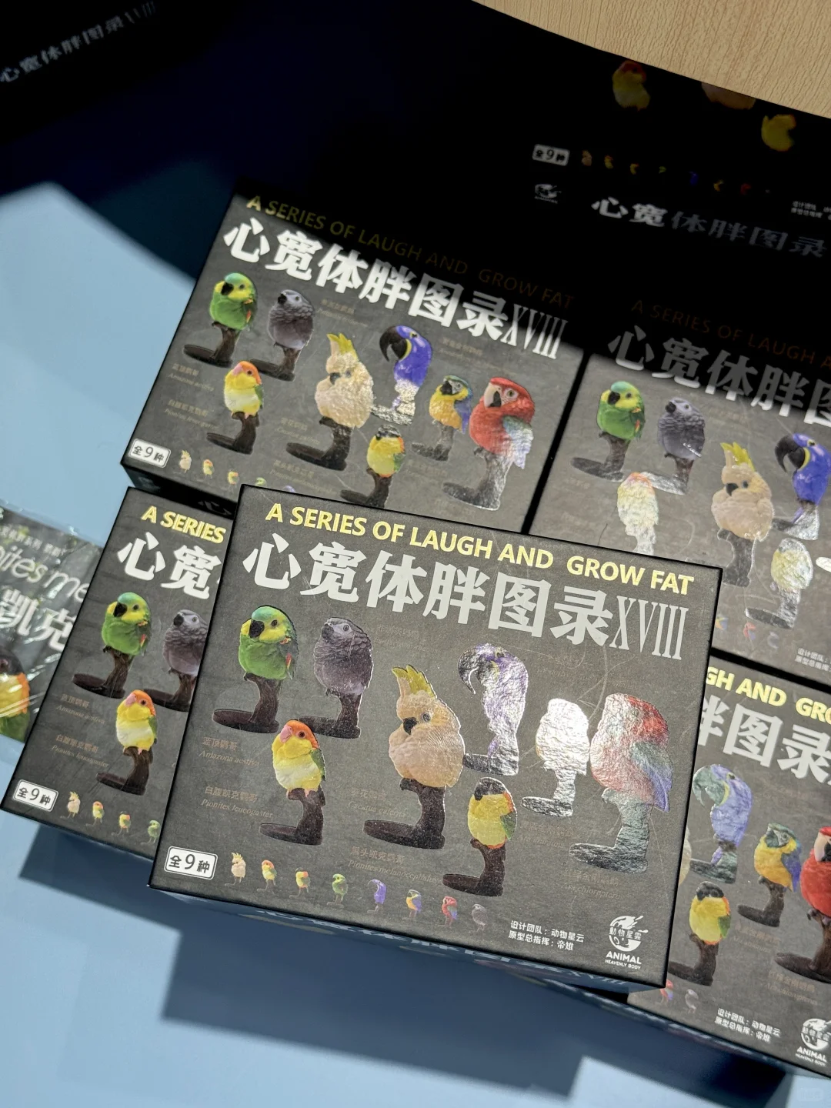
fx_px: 1536
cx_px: 416
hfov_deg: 30.3
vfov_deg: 39.7
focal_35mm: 48
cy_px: 554
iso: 64
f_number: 1.78
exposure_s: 1/307
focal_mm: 6.76
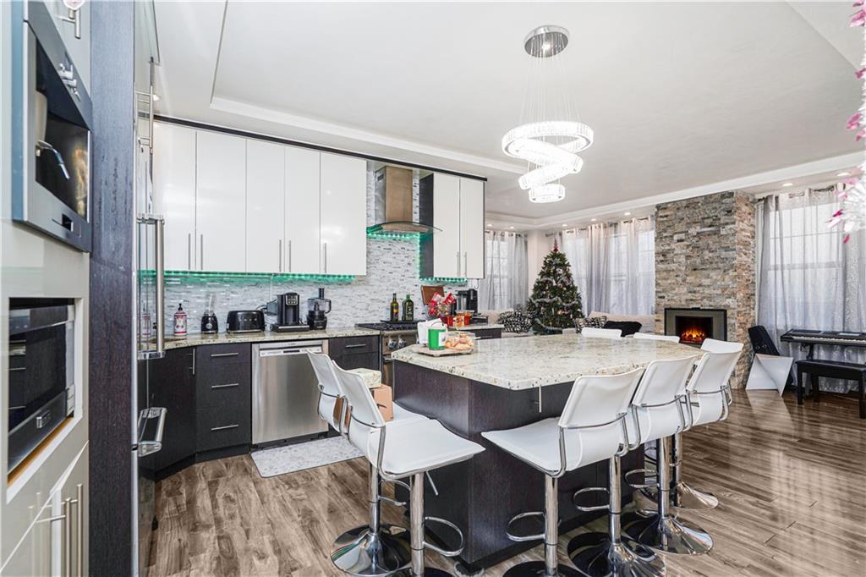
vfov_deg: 70.4
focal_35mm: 17
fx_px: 409
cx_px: 433
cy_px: 288
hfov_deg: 93.3
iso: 50
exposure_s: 1/40
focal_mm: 17
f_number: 4.5
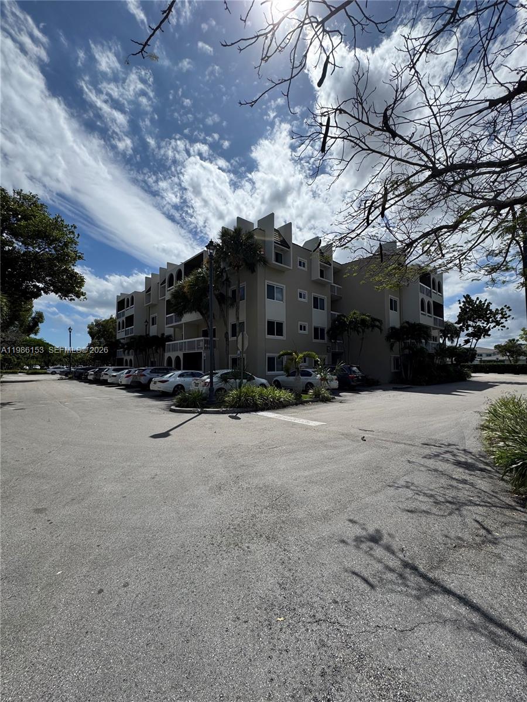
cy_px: 351
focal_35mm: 14
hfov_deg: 85.7
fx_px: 284
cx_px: 264
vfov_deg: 102.1
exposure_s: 1/4132
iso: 40
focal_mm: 2.22
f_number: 2.2
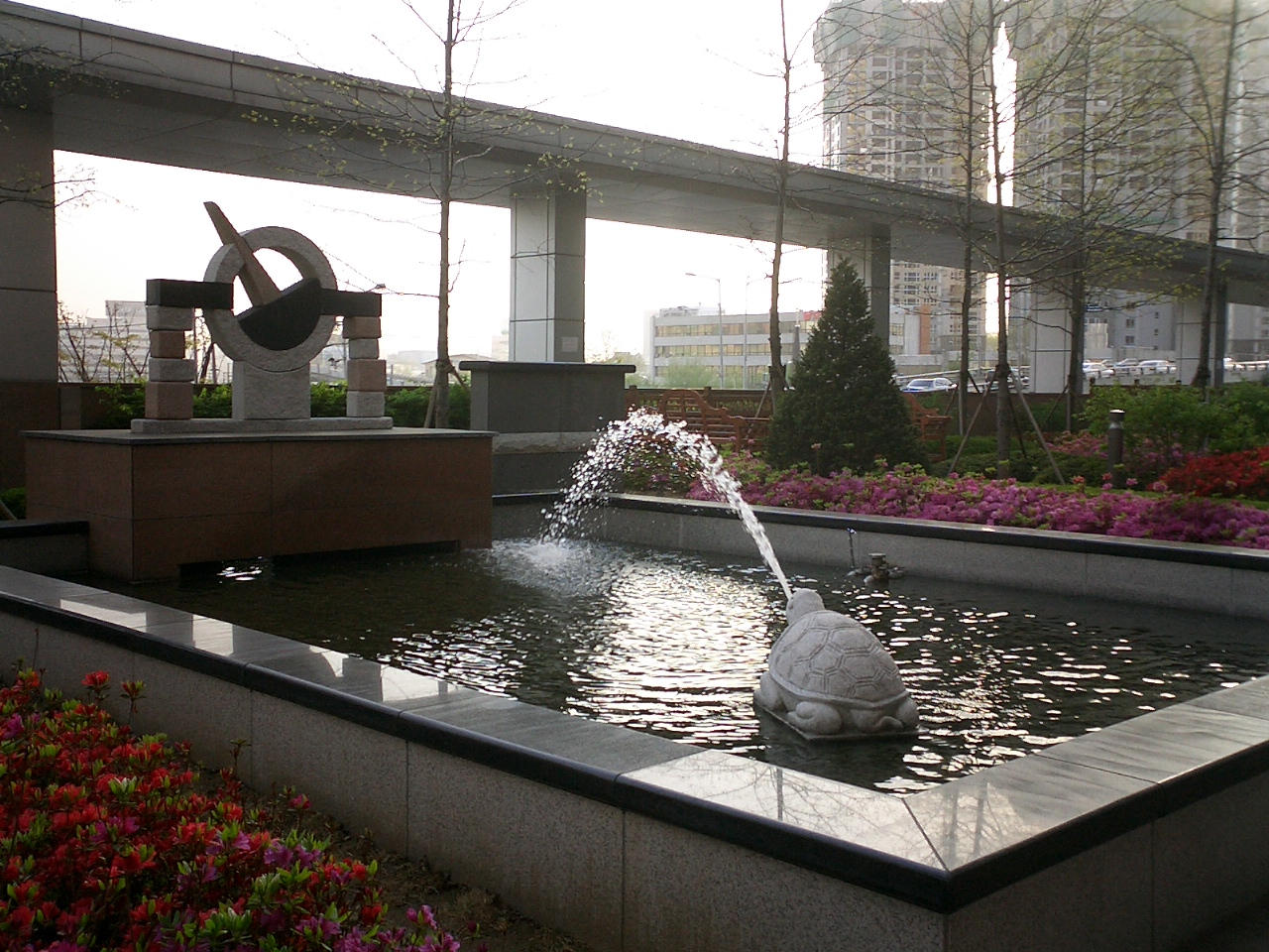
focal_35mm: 37
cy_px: 476
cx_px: 634
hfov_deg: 50.1
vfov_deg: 38.7
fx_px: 1356
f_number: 3.5
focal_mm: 5.6
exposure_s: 1/160
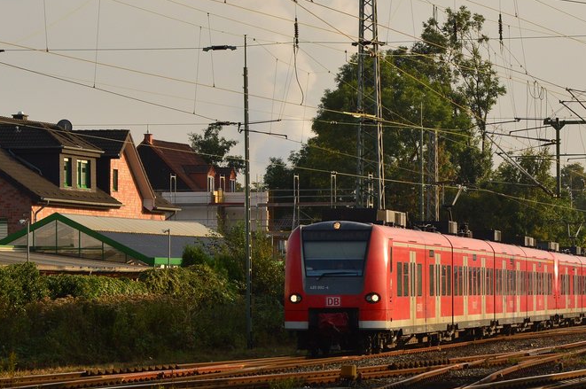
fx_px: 3544
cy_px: 260
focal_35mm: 218
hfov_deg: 9.4
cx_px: 420
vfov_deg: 6.3
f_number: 8
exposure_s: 1/640
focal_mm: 80
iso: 400
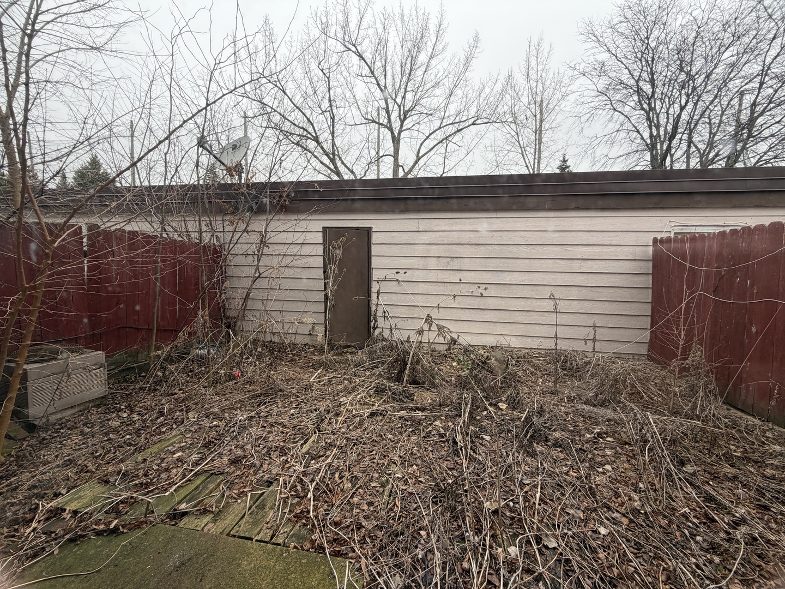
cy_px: 294
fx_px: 317
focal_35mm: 14
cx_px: 392
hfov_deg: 102.1
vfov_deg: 85.7
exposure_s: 1/472
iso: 64
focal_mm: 2.22
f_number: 2.2
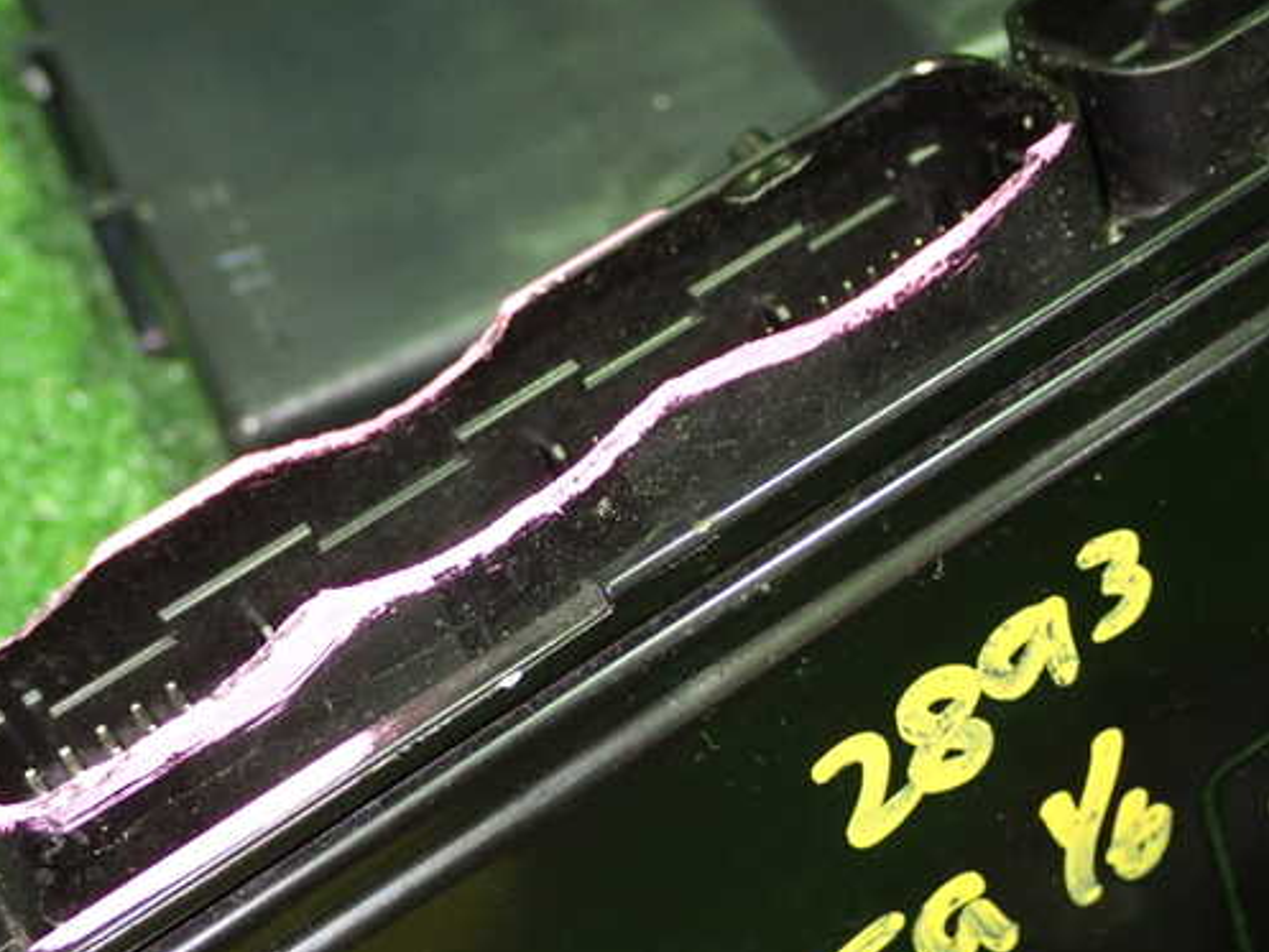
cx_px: 506
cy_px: 503
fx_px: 2567
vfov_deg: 21.0
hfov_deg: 27.7
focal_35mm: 70
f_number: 3.5
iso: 1000
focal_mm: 10.35
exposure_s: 1/15
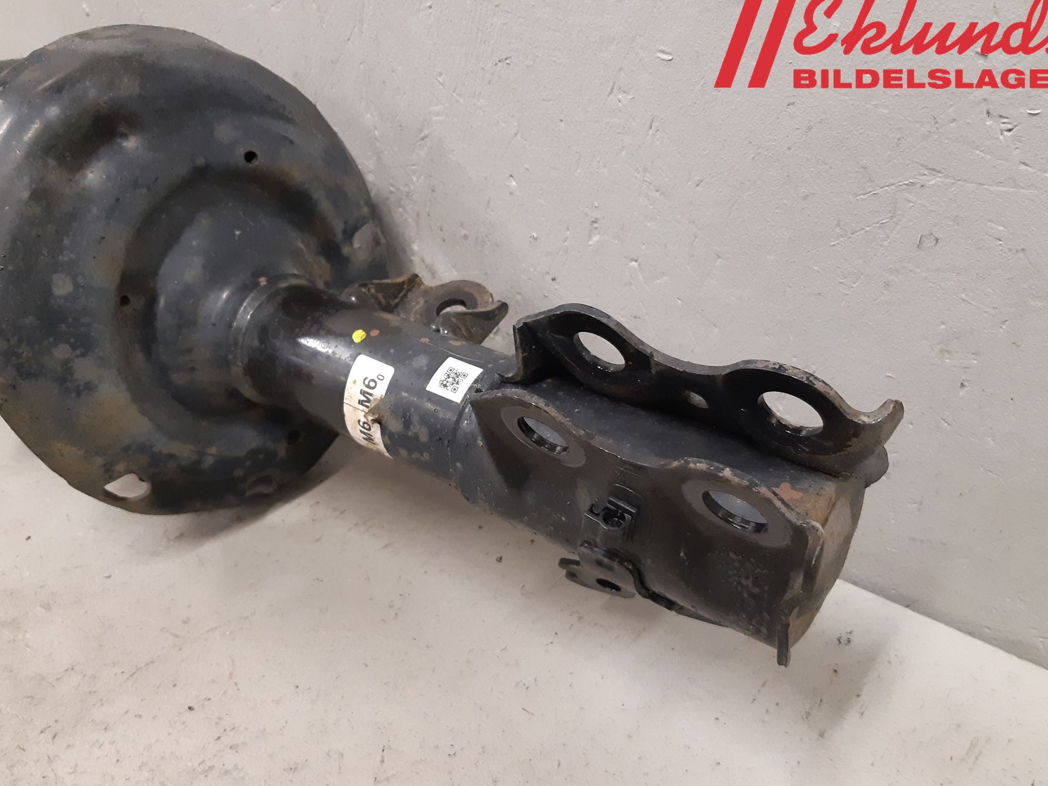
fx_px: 908
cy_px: 442
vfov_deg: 46.7
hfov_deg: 59.8
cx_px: 472
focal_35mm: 30
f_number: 1.7
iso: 250
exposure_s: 1/50
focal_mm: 3.93
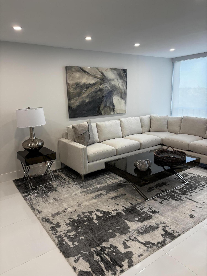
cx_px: 104
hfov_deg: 53.1
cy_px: 138
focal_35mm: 26
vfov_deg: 67.3
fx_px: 207
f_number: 1.6
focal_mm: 5.96
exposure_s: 1/120
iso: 80
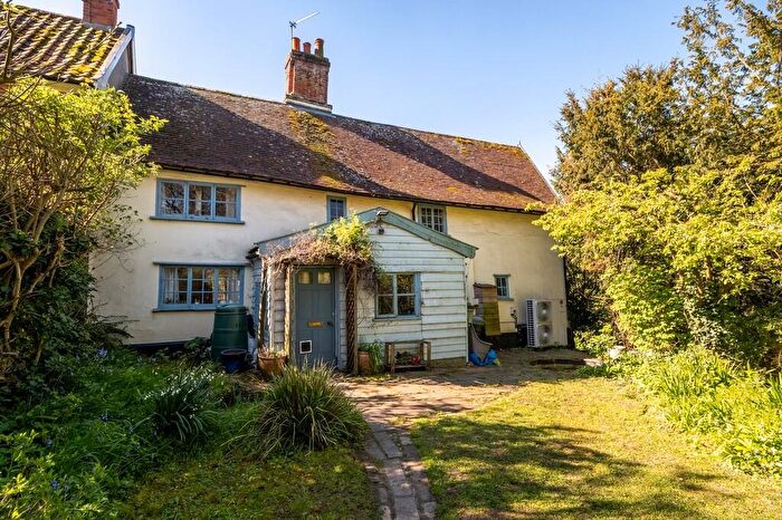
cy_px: 260
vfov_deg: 67.3
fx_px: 391
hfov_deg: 90.0
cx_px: 391
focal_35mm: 18
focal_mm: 11.8
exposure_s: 1/400
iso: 160
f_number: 9
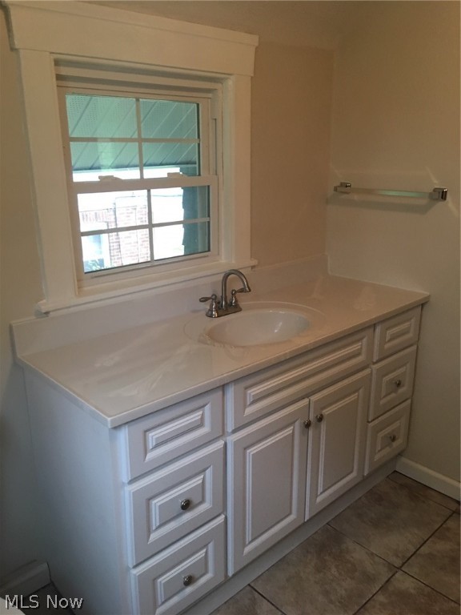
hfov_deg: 48.2
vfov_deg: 61.7
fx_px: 515
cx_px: 230
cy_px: 308
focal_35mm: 29
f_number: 2.2
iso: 50
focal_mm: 4.15
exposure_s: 1/15
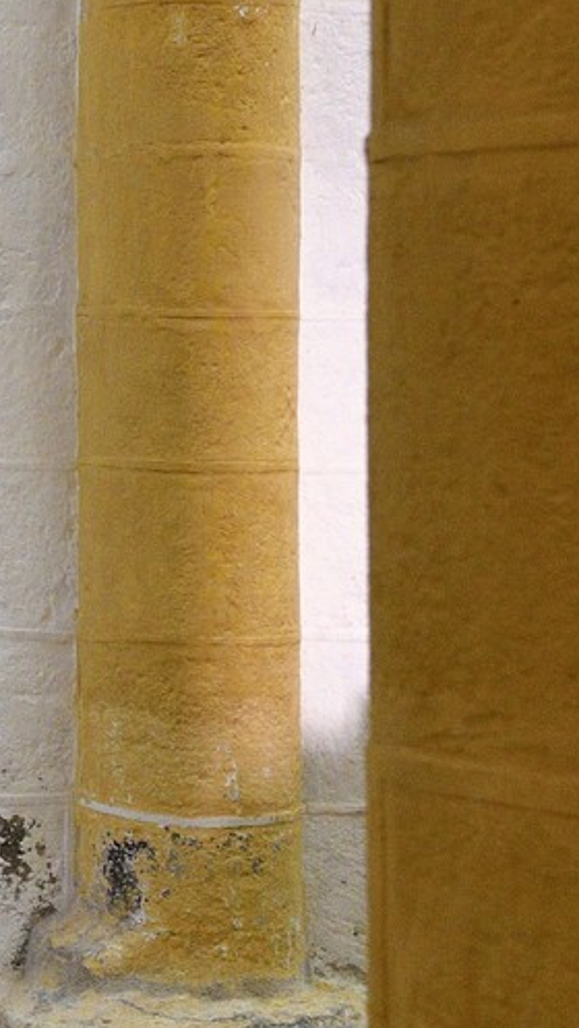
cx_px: -951
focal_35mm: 128
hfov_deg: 8.4
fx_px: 3489
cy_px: 263
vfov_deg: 16.7
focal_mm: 38
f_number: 8
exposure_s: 1/13
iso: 1600
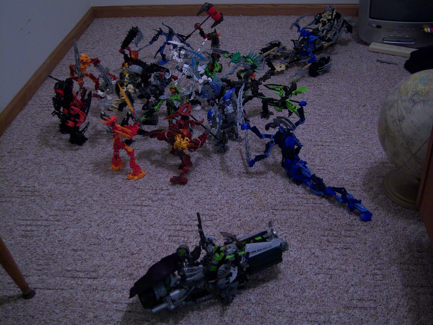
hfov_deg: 44.8
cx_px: 216
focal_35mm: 42
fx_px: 525
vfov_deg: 34.3
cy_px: 162
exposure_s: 1/8
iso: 160
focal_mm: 8.9
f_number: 2.8
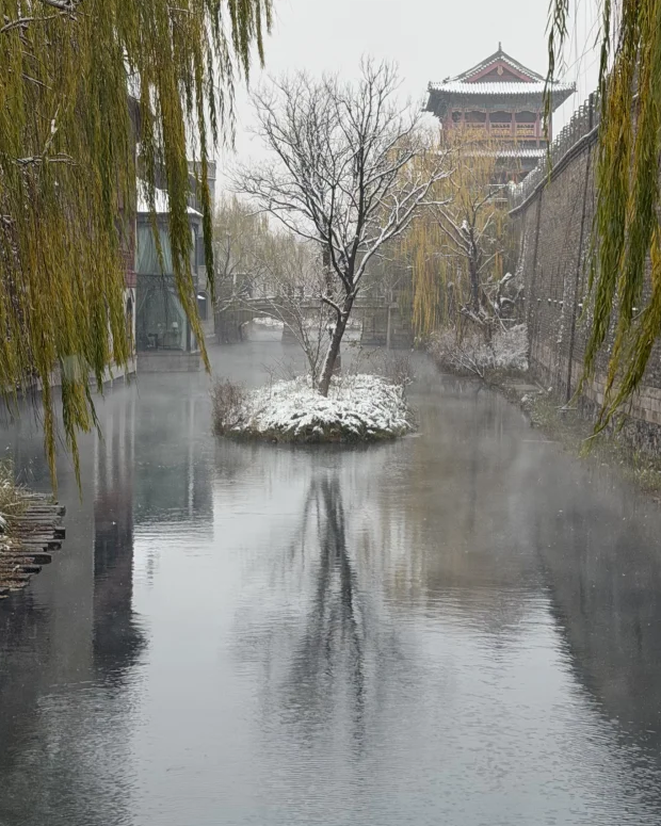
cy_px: 223
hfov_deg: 17.7
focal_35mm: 87
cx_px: 380
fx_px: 2127
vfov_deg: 21.8
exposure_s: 1/3891
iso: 64
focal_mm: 6.76
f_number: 1.78
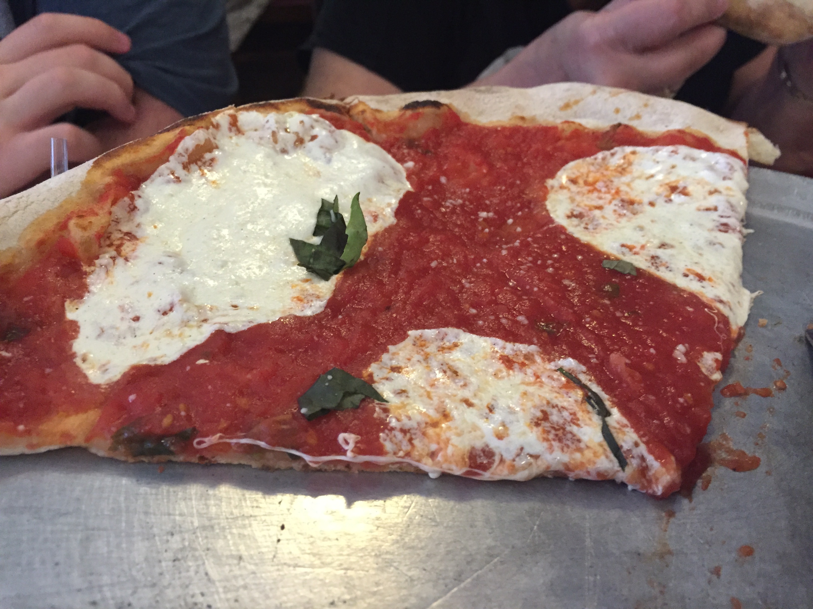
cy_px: 304
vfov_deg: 48.2
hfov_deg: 61.7
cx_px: 406
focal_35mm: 29
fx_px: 681
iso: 250
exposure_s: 1/15
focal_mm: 4.15
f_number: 2.2
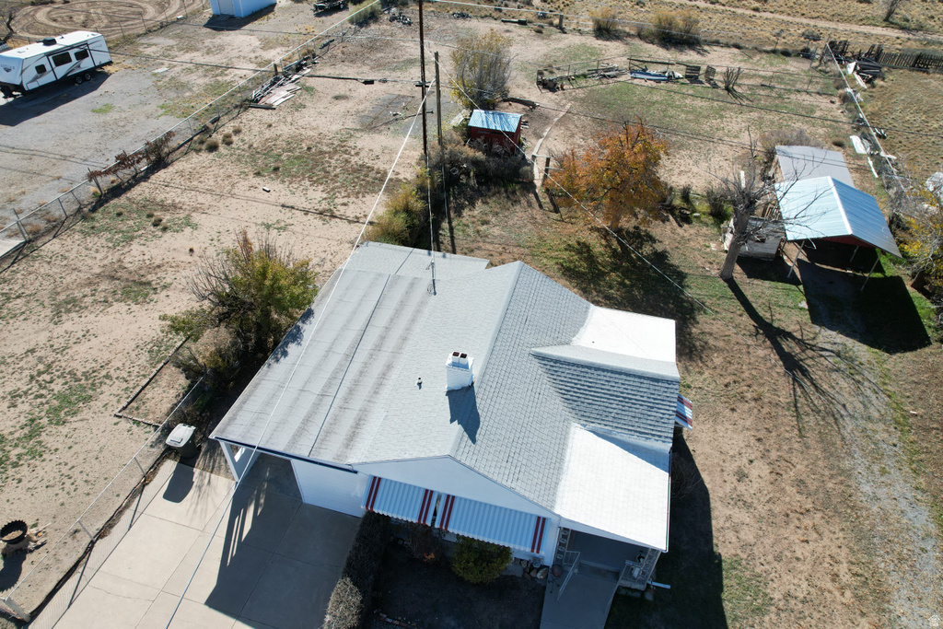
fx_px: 576
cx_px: 472
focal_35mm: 22
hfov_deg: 78.6
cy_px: 314
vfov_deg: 57.2
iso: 150
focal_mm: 8.38
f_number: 2.8
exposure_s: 1/1600
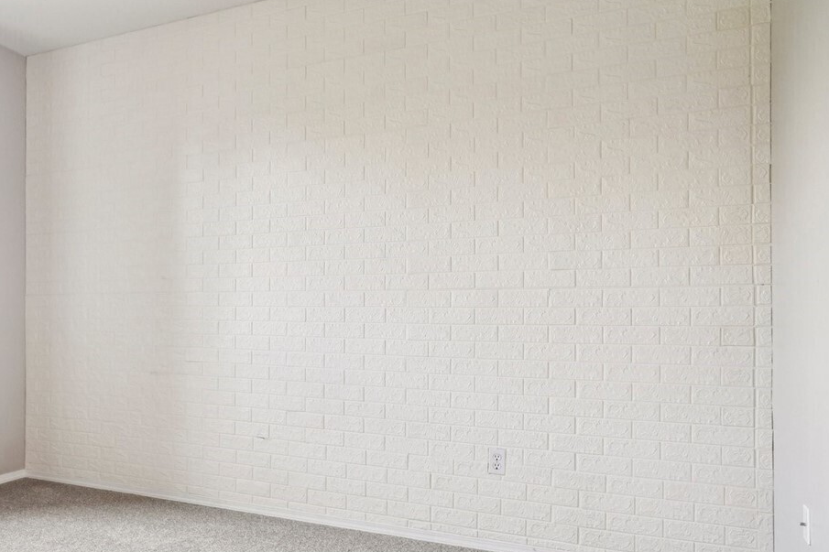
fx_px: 691
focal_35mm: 30
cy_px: 336
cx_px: 131
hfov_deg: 56.0
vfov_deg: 43.3
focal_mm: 16
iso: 1600
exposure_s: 1/60
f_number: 8
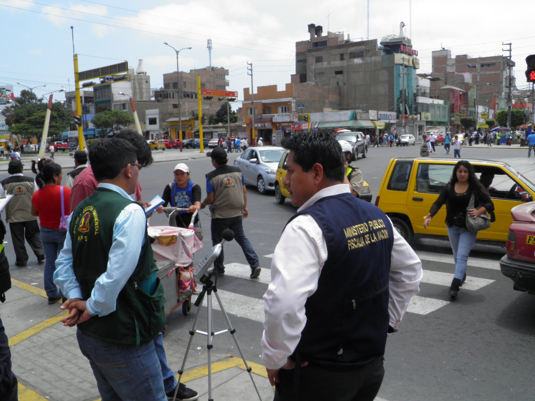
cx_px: 268
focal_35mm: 30
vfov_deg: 46.8
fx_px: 464
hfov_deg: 60.0
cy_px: 200
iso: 50
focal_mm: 5.5
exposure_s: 1/250
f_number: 5.9
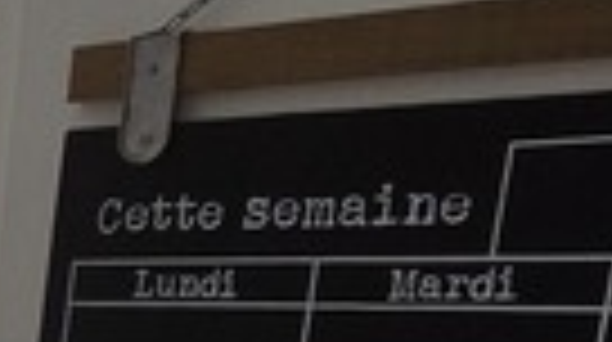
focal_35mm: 107
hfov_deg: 13.5
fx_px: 1734
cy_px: 770
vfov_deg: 10.1
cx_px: -927
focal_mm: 2.2
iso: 125
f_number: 2.2
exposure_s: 1/50
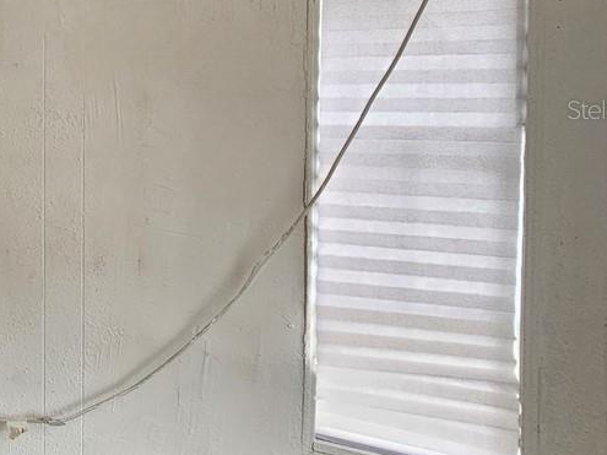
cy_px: 109
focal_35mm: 42
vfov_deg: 33.6
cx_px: -298
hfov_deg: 28.8
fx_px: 736
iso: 80
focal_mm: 2.2
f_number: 2.2
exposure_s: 1/60
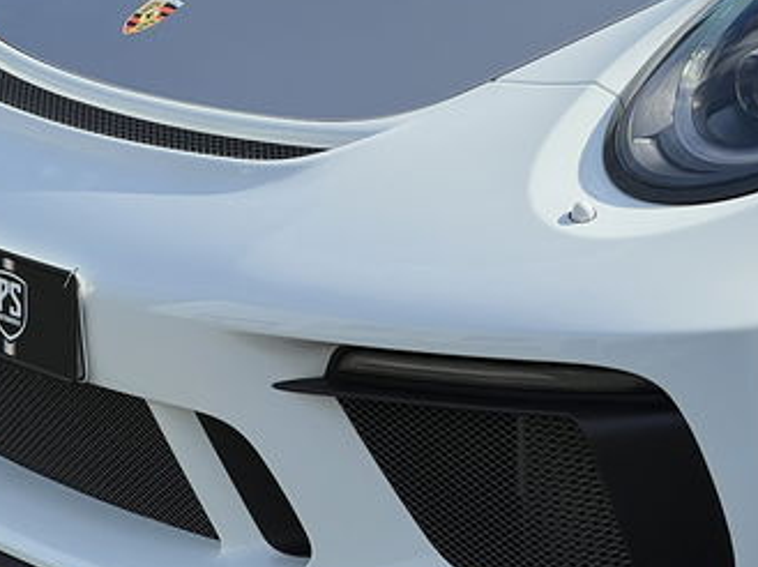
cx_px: 560
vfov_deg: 8.2
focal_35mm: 180
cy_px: 152
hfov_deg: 11.0
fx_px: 3937
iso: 32
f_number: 2.8
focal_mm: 9
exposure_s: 1/1054
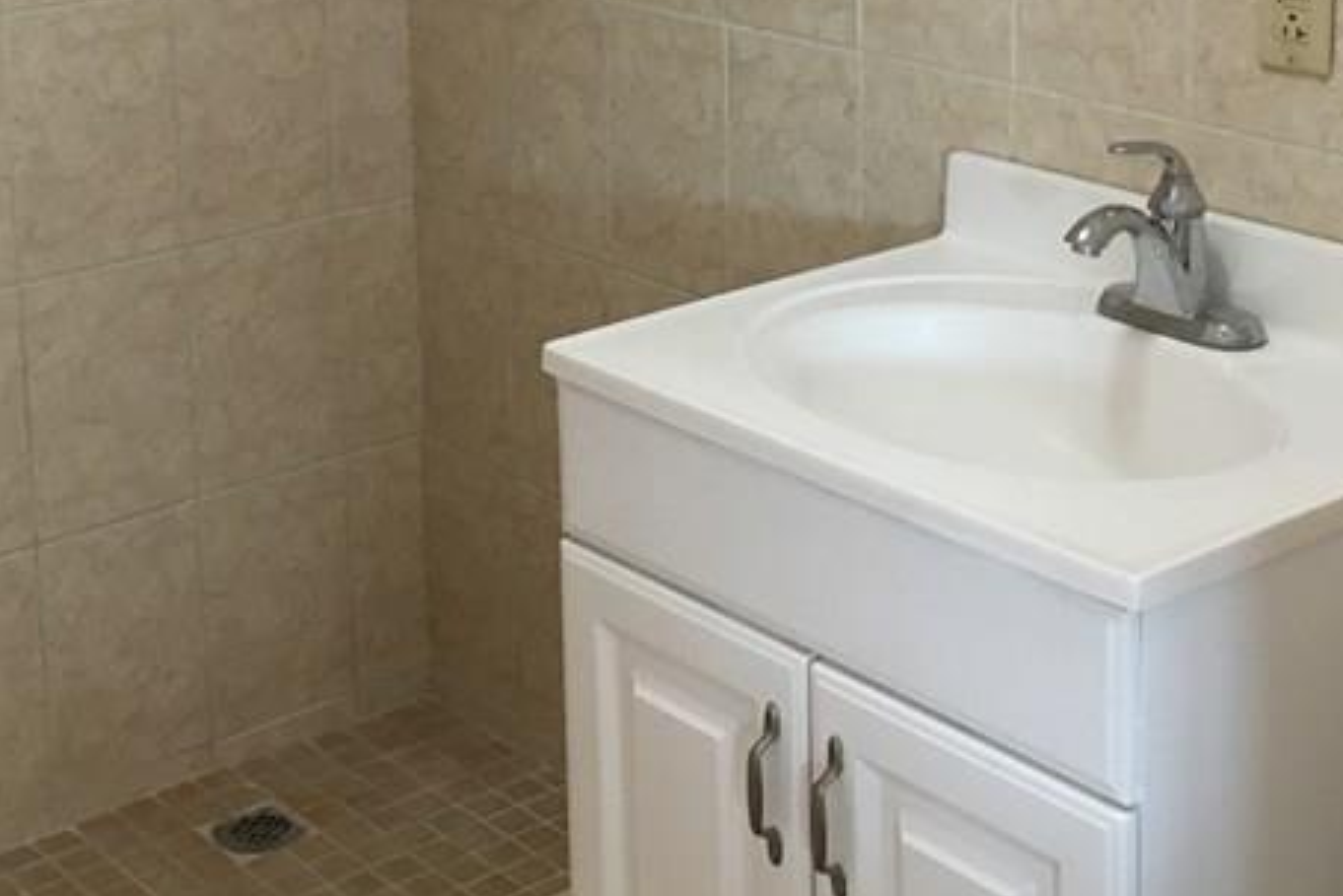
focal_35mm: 68
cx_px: 701
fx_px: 2537
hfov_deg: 29.6
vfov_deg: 19.4
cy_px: -21
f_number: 2.2
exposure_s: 1/30
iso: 100
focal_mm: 4.15
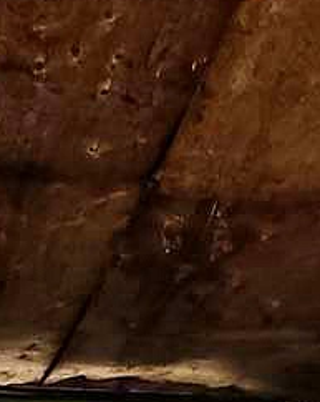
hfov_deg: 14.8
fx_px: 1222
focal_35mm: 103
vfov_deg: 15.4
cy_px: 777
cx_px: 30
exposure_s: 1/156
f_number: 2.2
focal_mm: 2.23
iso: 50
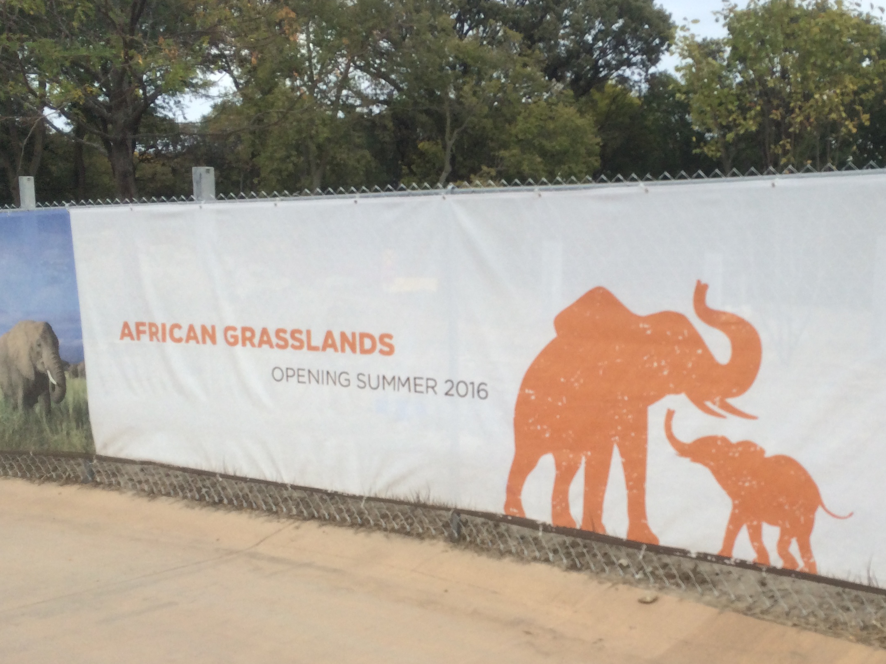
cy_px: 431
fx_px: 1126
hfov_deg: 42.5
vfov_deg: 32.7
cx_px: 578
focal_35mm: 44
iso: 32
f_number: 2.2
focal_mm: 4.15
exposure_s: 1/595
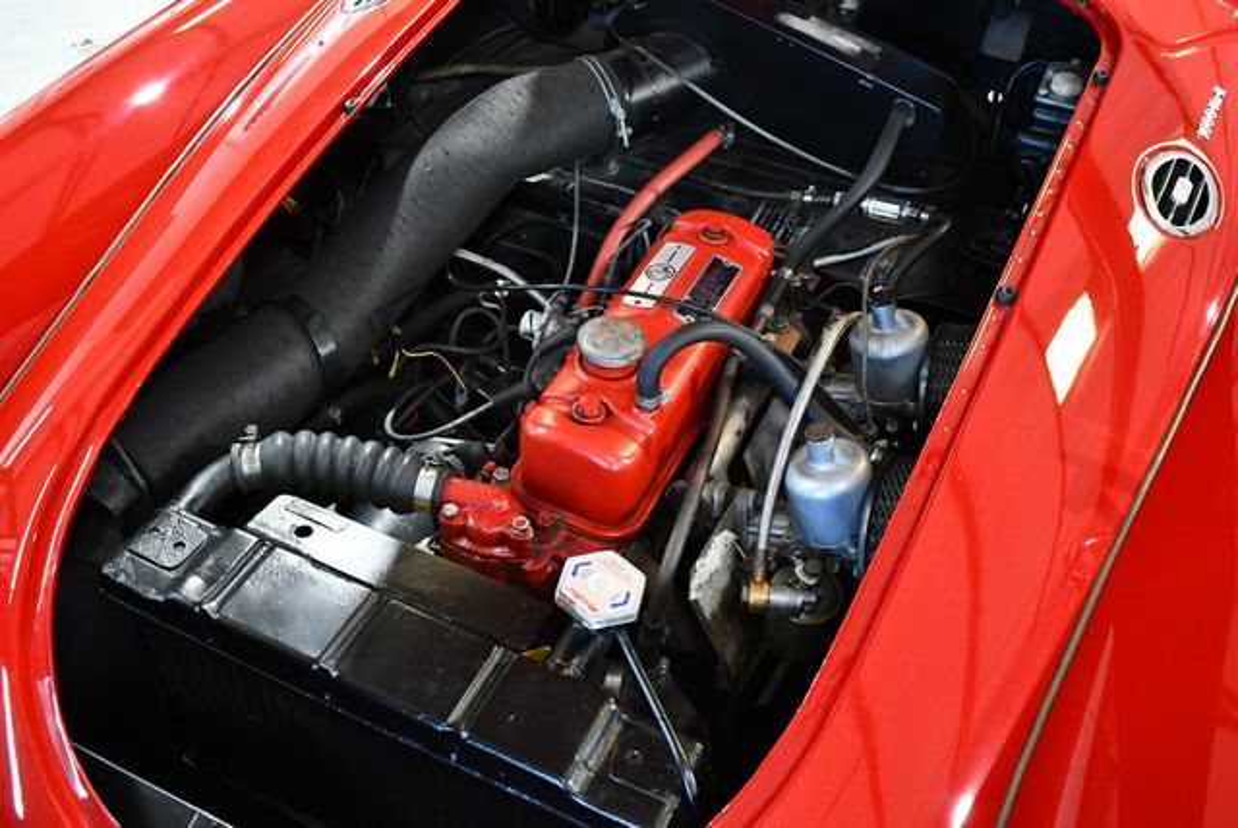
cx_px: 619
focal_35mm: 36
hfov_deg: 53.1
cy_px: 414
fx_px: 1239
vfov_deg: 36.9
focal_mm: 18
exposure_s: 1/125
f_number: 3.5
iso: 3200
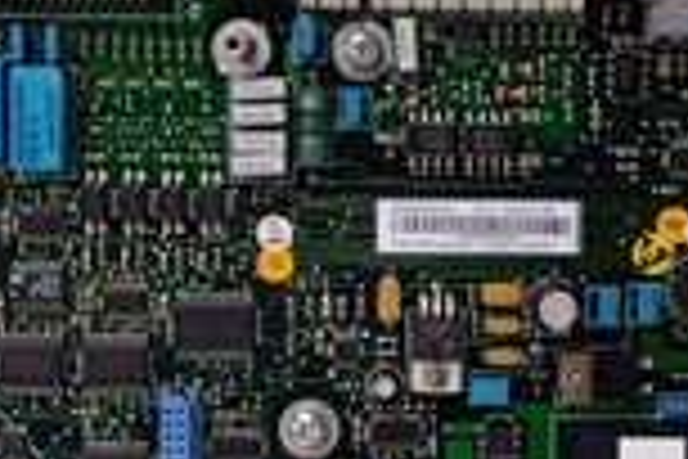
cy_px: 281
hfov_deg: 21.9
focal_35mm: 92
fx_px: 1758
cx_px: 517
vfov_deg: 14.9
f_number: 2
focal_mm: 3.79
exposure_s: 1/33
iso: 218
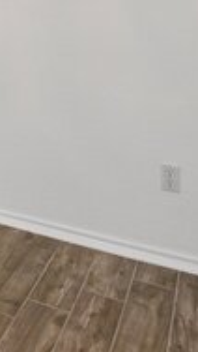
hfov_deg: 16.7
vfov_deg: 32.7
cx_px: -181
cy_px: -23
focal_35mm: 57
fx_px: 531
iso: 560
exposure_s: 1/15
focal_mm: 16
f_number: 8
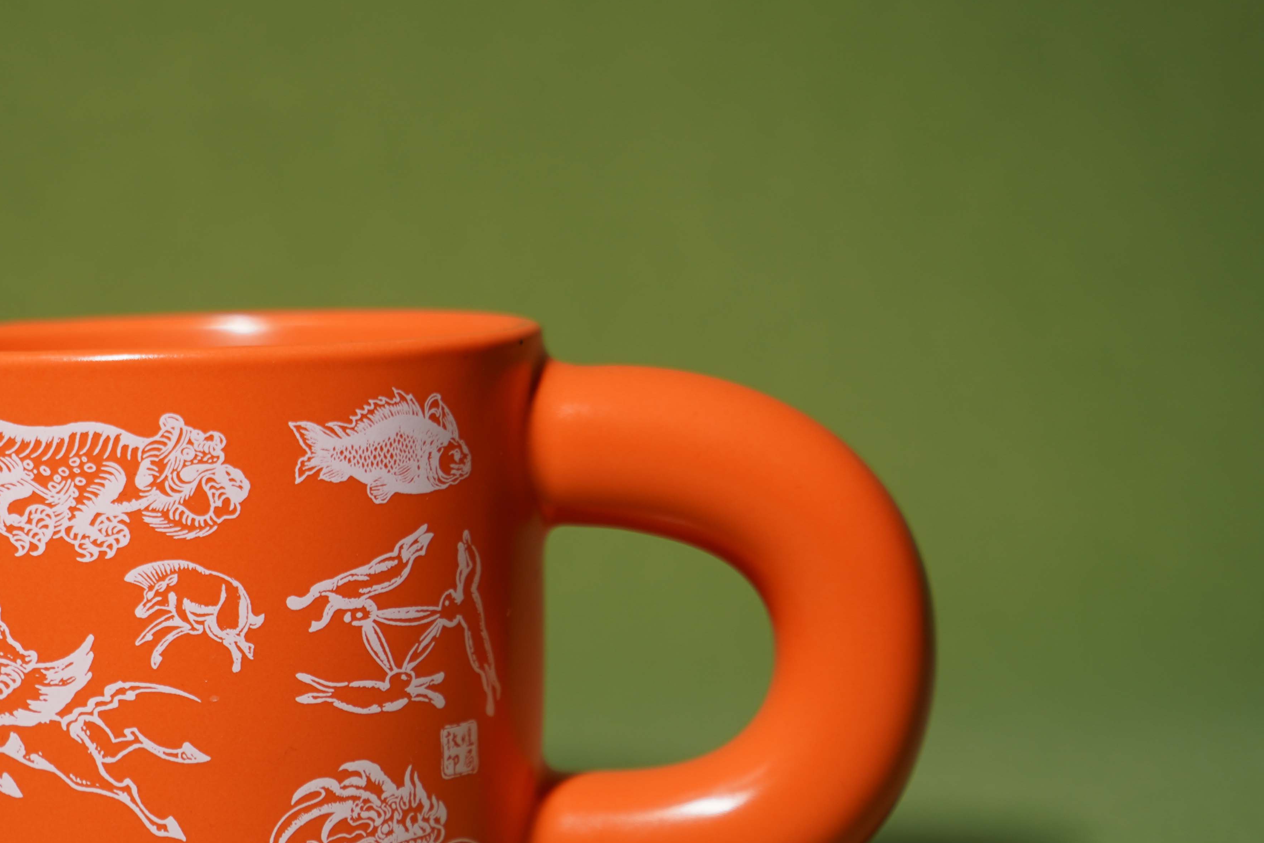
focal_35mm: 97
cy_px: 606
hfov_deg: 20.8
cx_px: 281
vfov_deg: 14.1
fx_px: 3406
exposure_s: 1/60
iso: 200
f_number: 5
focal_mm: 57
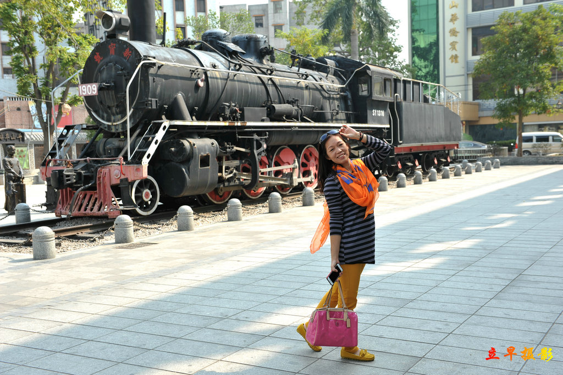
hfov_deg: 44.5
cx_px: 282
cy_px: 188
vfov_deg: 30.5
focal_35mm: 44
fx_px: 688
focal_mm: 44
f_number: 5.6
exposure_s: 1/200
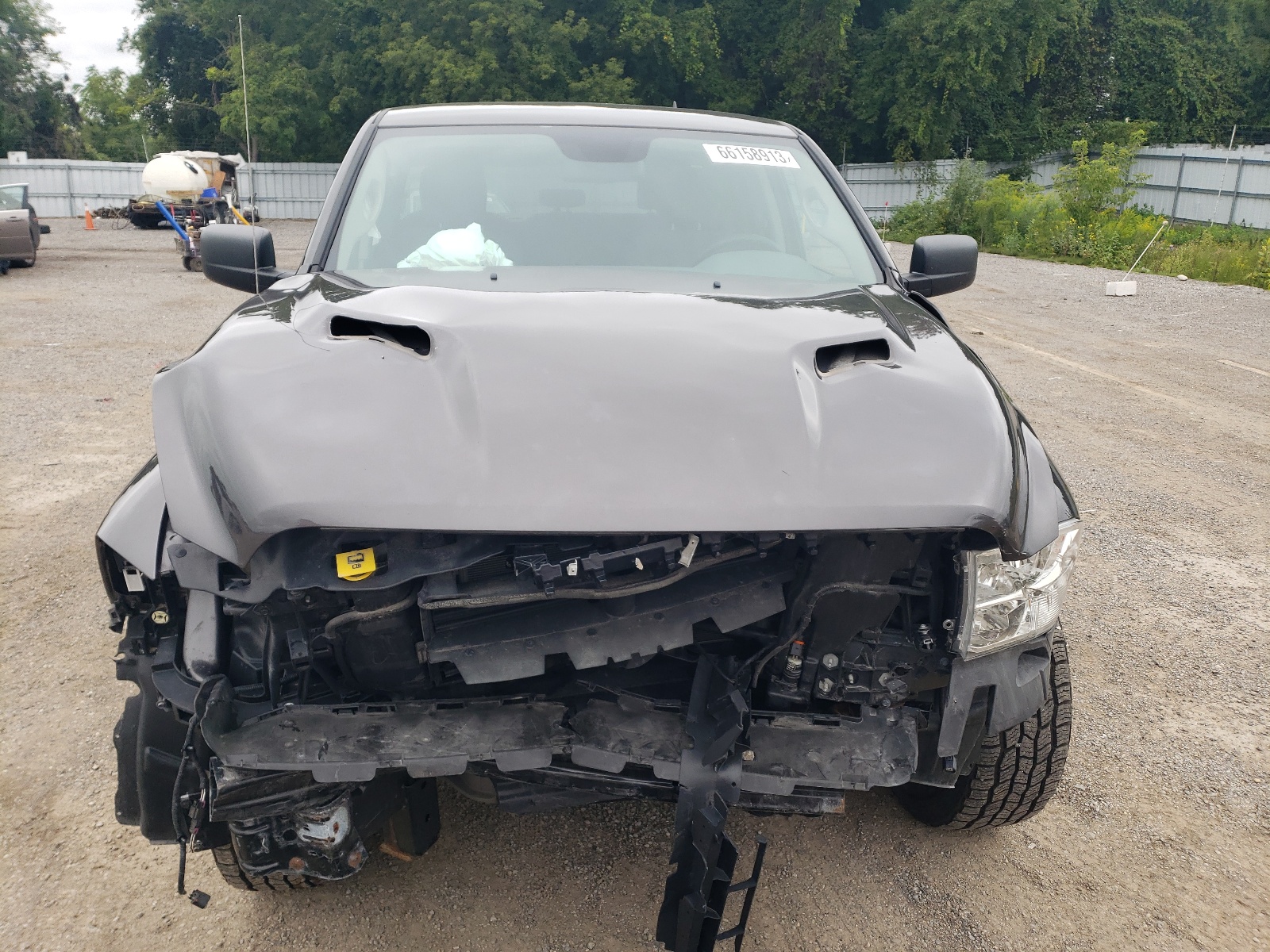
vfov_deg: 53.1
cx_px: 635
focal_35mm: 26
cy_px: 476
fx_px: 954
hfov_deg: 67.3
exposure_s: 1/435
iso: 50
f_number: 1.5
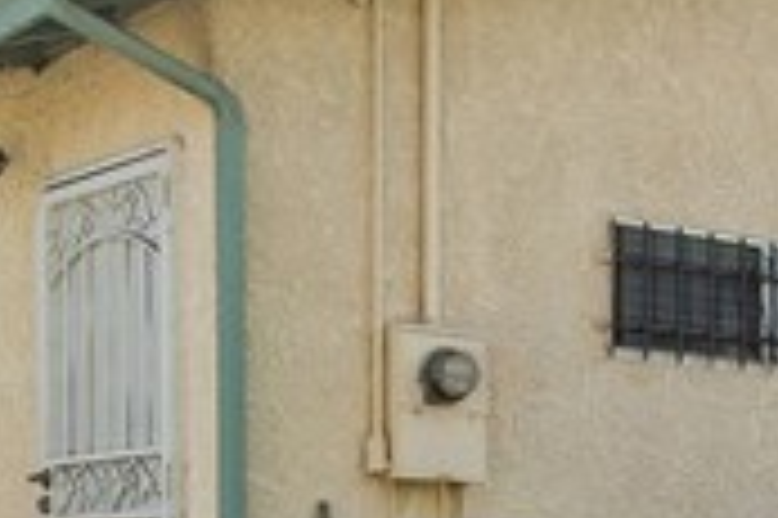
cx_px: 1039
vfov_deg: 14.9
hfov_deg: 20.7
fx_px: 1922
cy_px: 588
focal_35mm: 89
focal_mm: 10
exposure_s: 1/320
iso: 100
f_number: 10
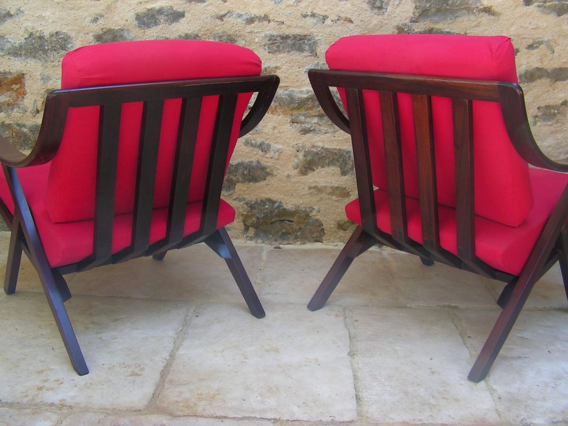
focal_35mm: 36
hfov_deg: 51.4
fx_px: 591
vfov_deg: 39.7
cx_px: 284
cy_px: 213
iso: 80
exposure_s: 1/40
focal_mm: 6
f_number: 3.2
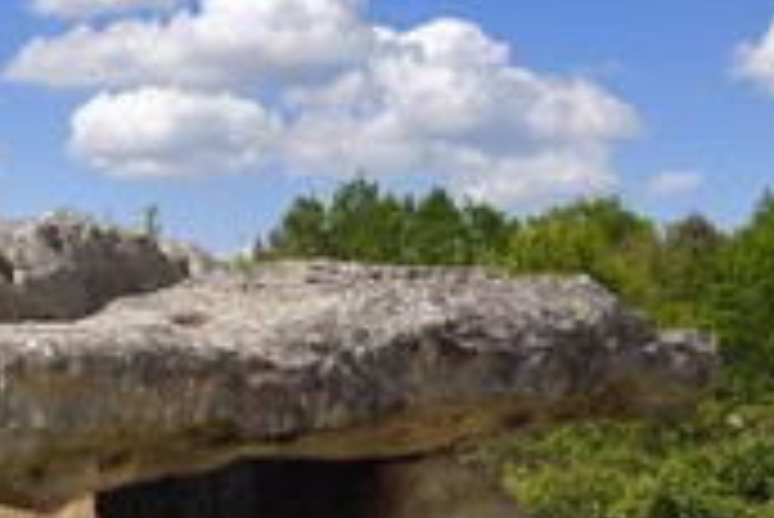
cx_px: -83
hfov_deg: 23.0
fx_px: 1786
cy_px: 374
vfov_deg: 16.4
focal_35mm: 83
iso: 200
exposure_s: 1/320
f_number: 13
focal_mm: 34
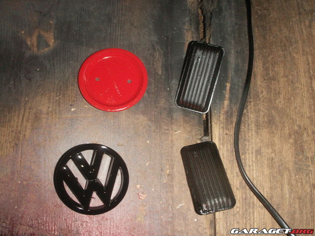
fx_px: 337
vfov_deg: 38.7
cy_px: 118
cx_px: 158
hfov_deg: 50.1
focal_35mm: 37
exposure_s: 1/40
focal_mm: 7.7
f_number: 7.1
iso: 160
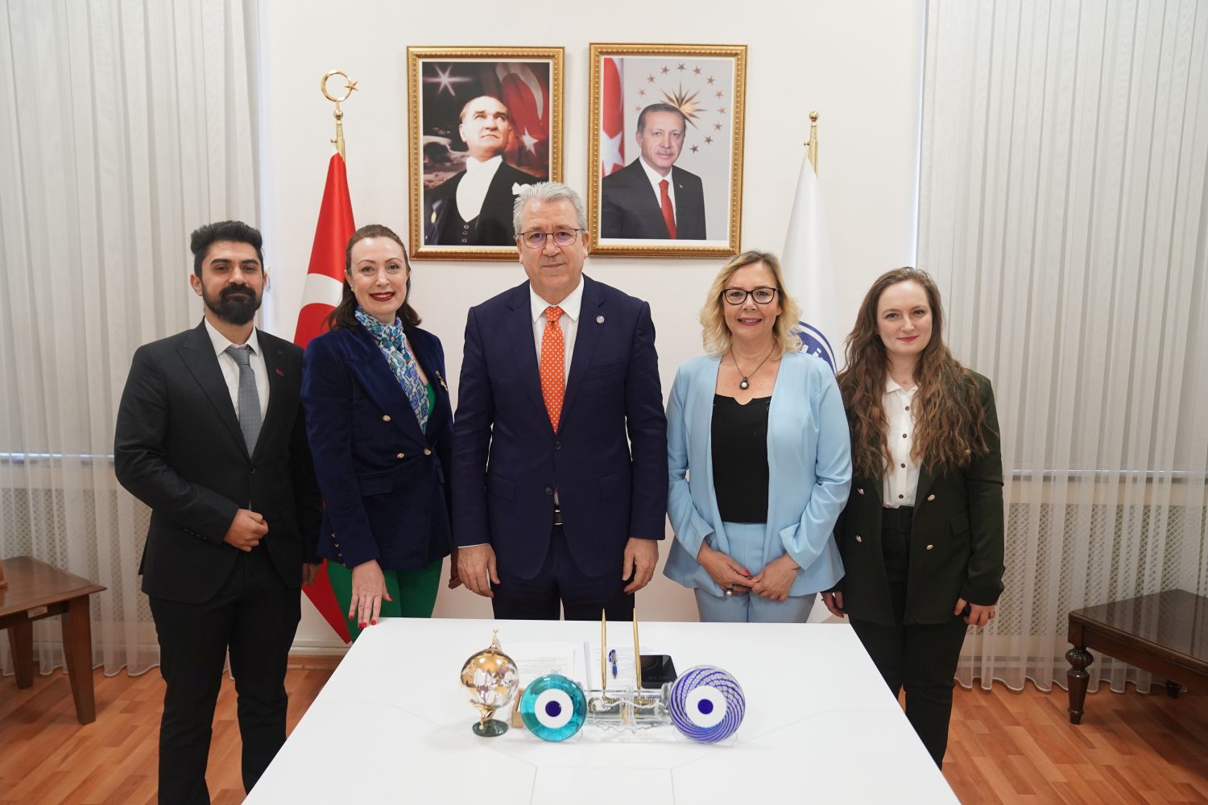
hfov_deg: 61.9
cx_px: 604
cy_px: 402
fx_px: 1007
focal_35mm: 30
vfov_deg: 43.6
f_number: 3.5
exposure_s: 1/125
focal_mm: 30
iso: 2000
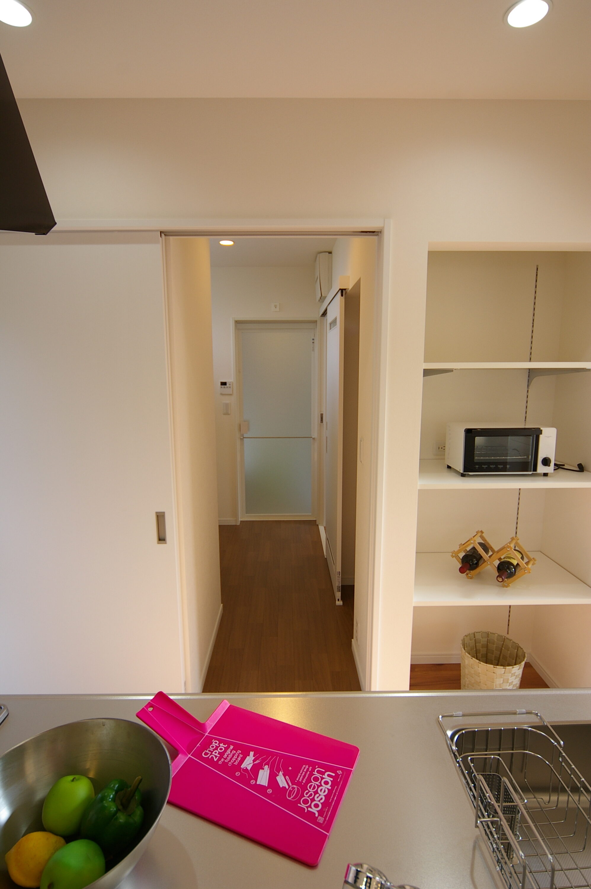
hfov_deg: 67.3
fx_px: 444
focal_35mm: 18
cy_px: 444
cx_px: 296
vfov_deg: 90.0
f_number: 5.6
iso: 200
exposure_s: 1/45
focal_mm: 12
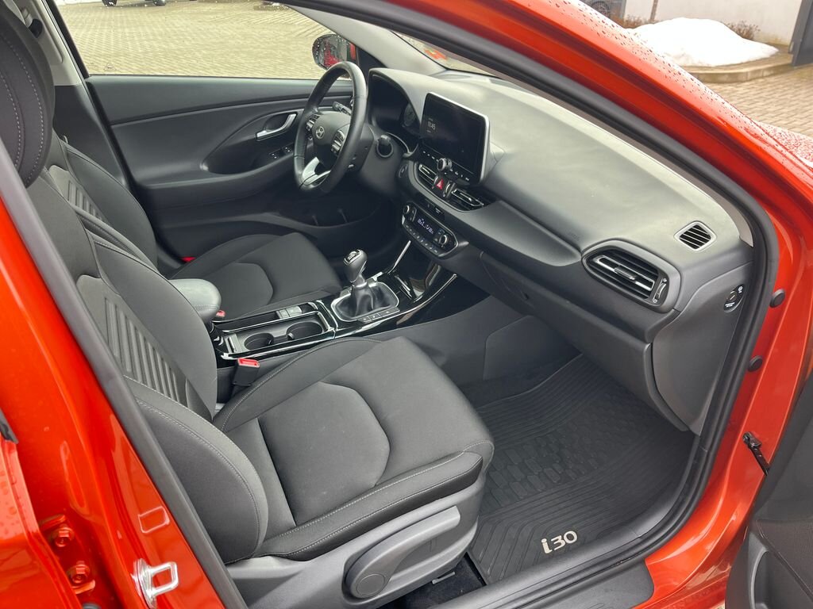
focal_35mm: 26
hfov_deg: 67.3
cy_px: 304
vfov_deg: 53.1
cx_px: 406
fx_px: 611
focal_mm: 5.1
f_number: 1.6
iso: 50
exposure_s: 1/150
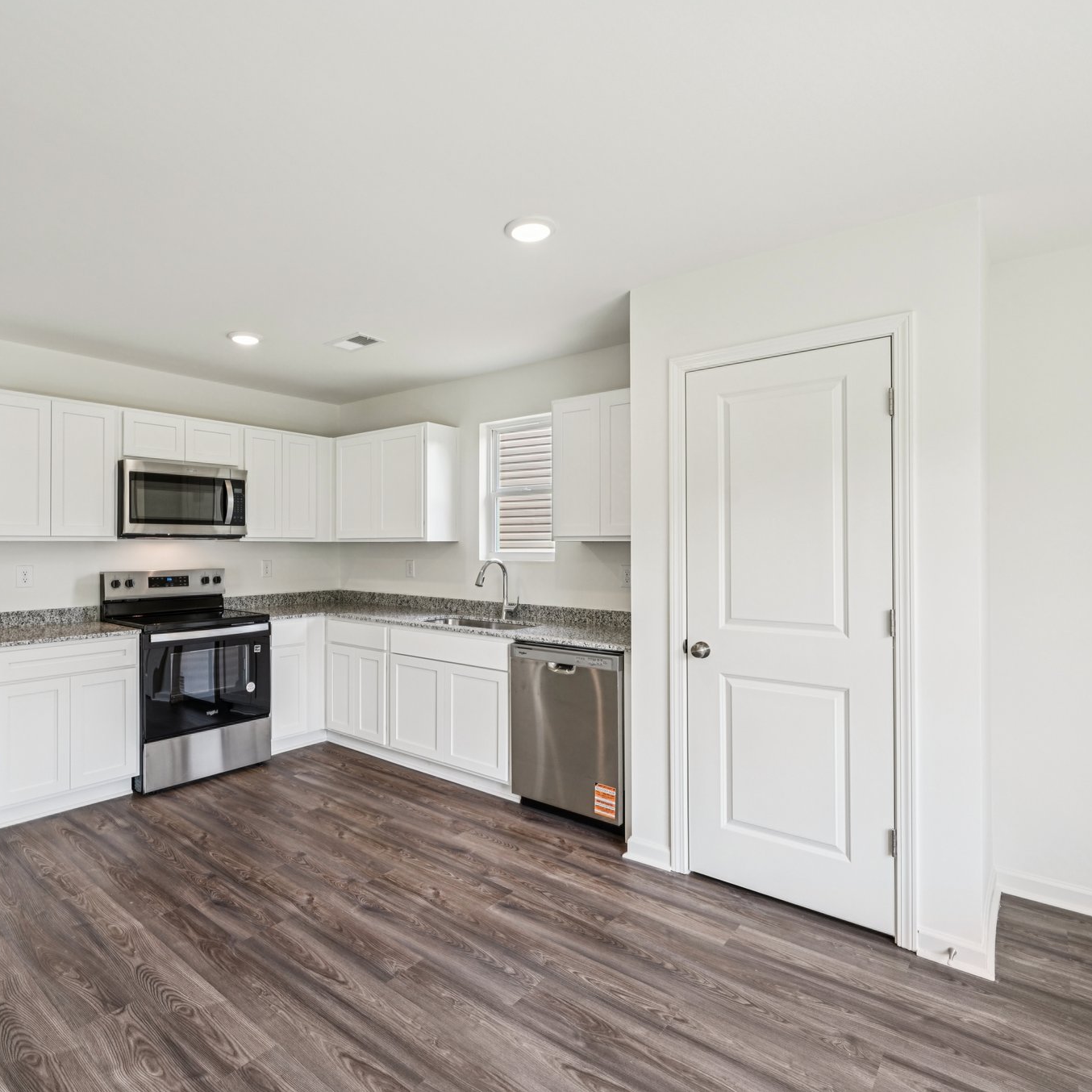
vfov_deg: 80.7
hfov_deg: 80.1
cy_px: 542
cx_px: 457
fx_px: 642
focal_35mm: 18
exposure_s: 1/60
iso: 400
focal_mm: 14
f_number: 8
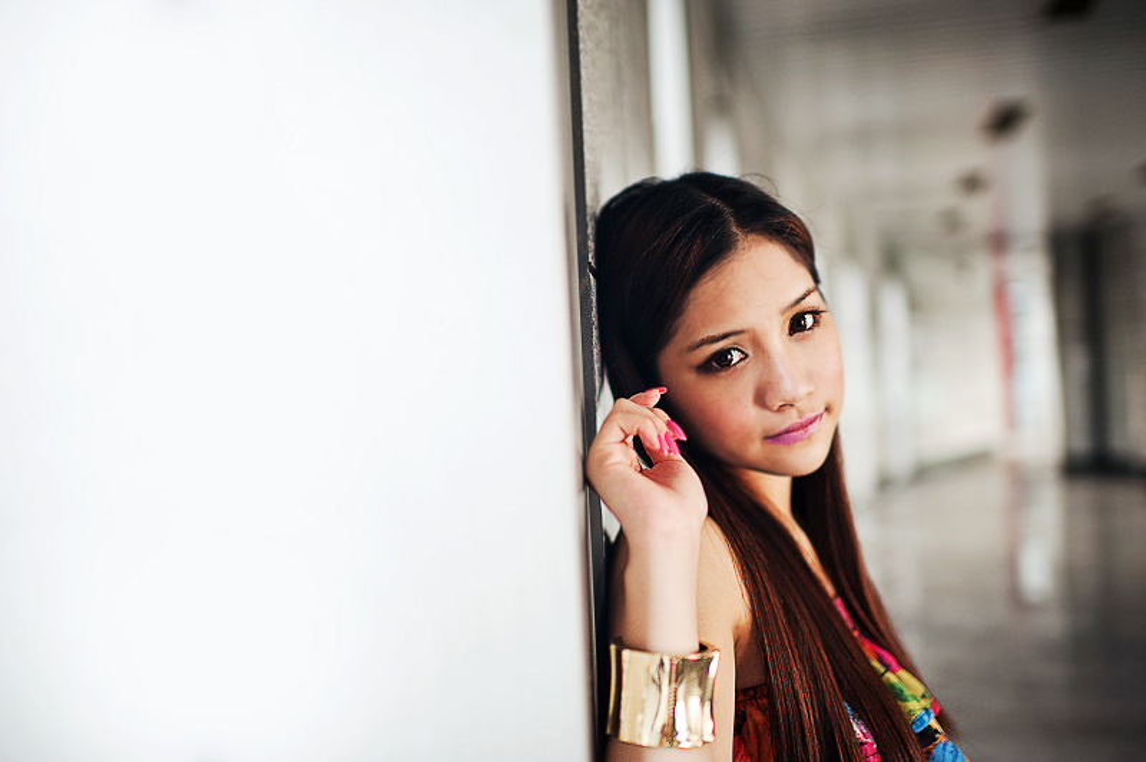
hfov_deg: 54.5
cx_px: 573
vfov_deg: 37.8
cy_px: 381
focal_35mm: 35
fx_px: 1113
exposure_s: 1/160
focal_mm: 35
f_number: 1.4
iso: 500
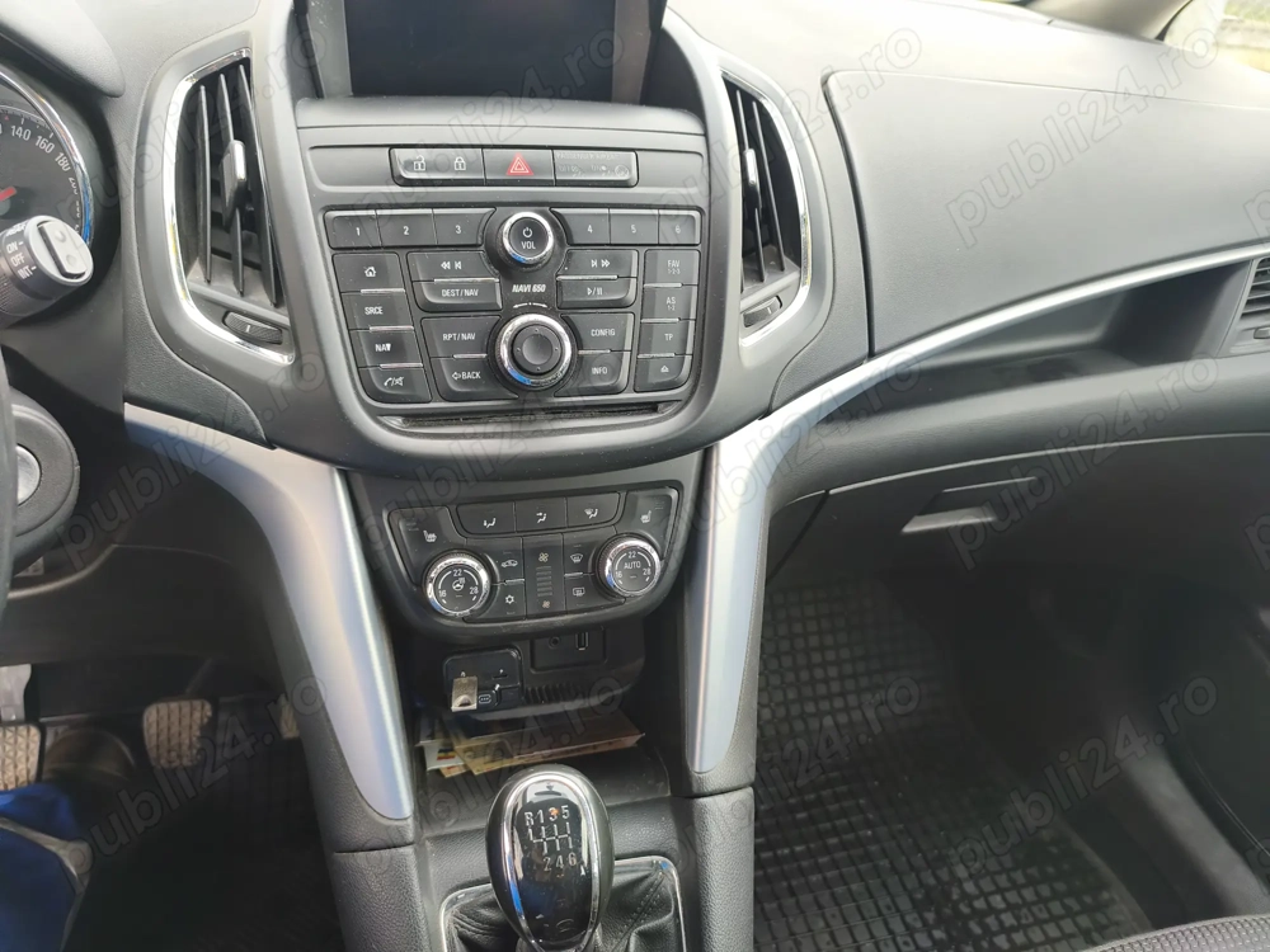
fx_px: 844
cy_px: 476
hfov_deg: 73.9
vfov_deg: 58.9
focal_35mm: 23
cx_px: 635
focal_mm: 6.14
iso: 250
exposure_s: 1/99.9
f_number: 1.65
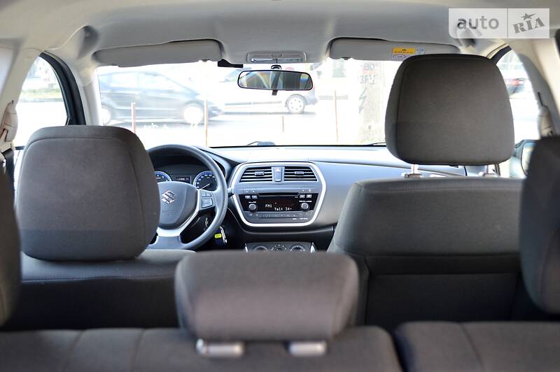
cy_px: 186
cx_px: 280
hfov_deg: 43.6
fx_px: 699
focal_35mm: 45
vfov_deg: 29.8
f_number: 4.5
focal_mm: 30
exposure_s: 1/60
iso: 560
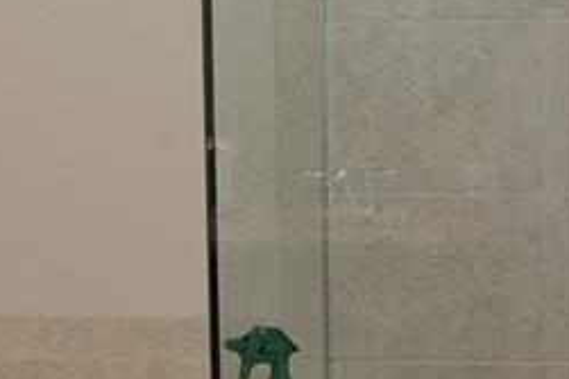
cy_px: 180
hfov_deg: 20.0
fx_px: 1611
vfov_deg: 13.4
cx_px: 347
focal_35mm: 102
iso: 100
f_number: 2.2
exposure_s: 1/40
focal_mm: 11
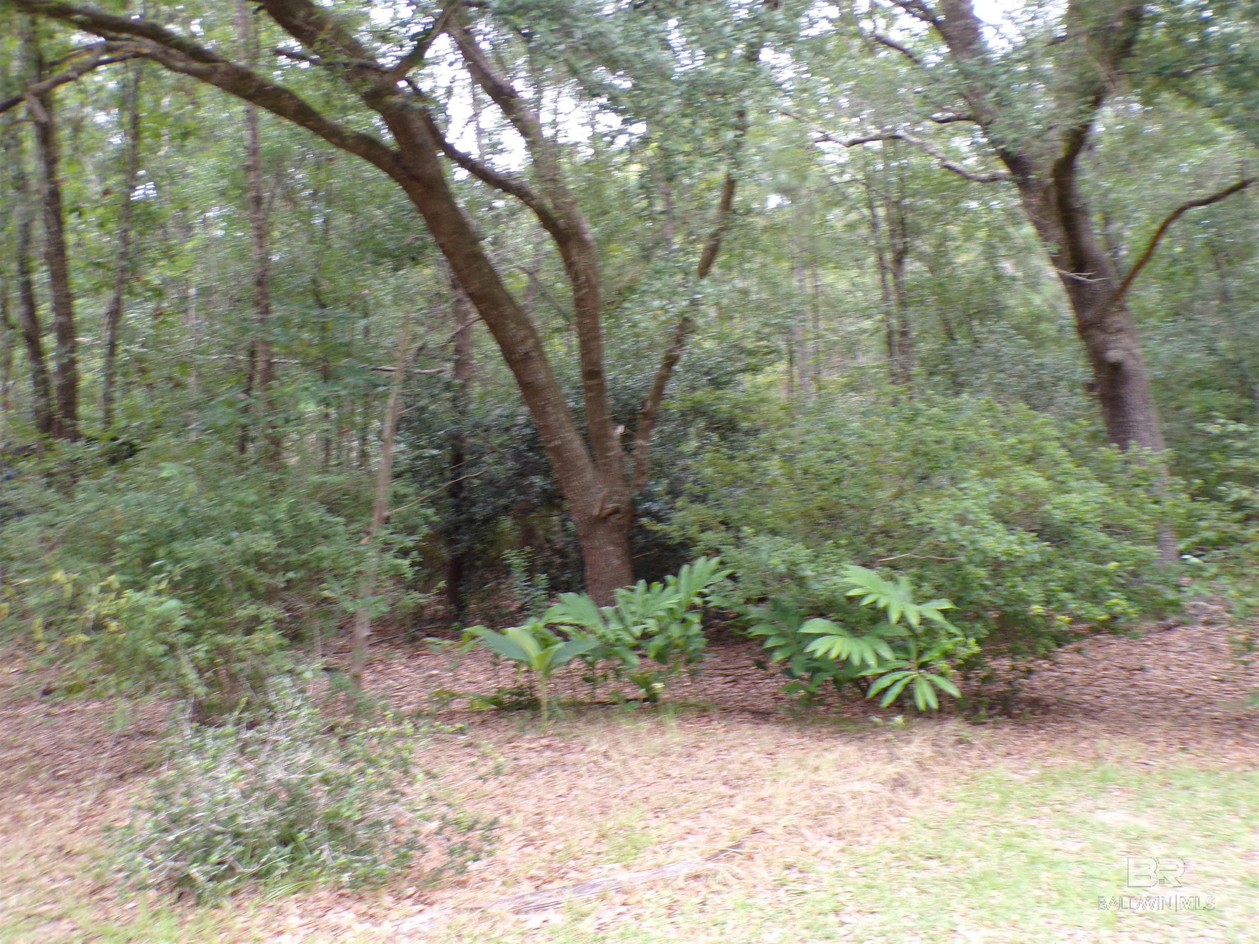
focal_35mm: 32
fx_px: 1164
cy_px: 472
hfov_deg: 56.8
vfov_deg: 44.2
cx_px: 630
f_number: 3.2
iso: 193
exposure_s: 1/34
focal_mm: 5.8
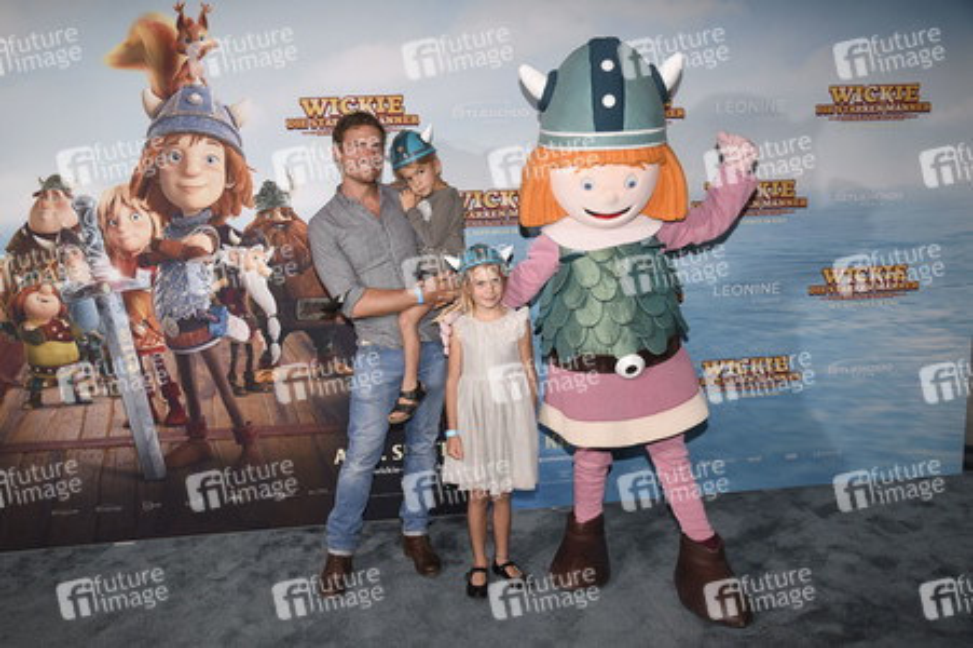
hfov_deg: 62.0
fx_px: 810
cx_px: 486
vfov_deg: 43.5
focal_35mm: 30
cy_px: 324
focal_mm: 30
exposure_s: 1/125
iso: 1000
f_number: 6.3
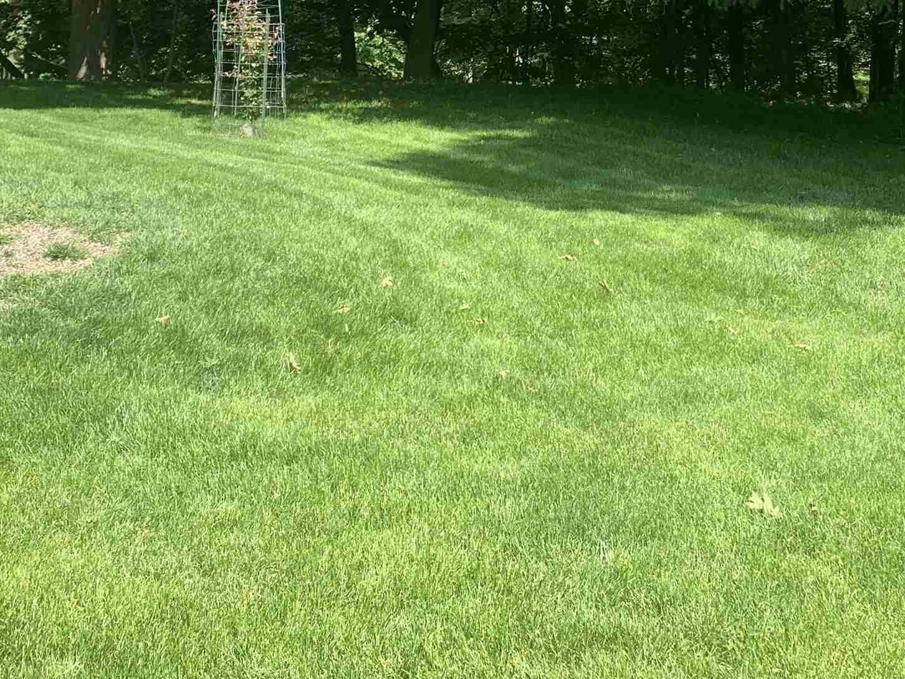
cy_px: -1
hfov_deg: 34.9
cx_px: 419
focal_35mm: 55
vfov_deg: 25.3
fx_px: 1438
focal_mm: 4.25
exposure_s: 1/507
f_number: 1.8
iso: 25
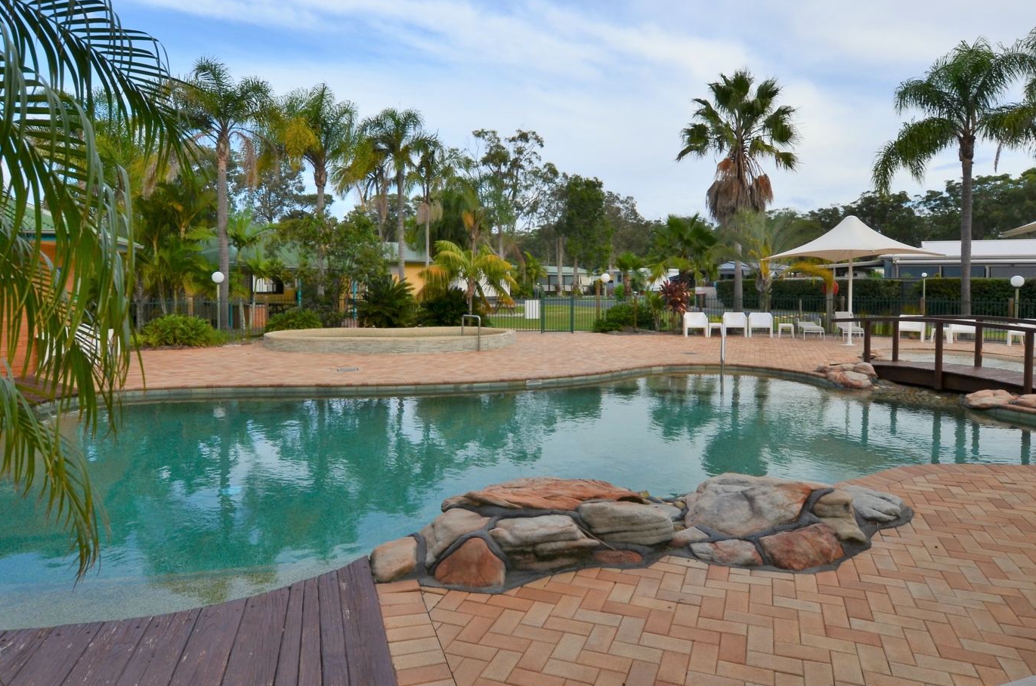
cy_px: 306
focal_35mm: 21
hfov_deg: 81.3
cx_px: 524
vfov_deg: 59.1
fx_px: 603
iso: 250
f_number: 10
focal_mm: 10
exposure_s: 1/250
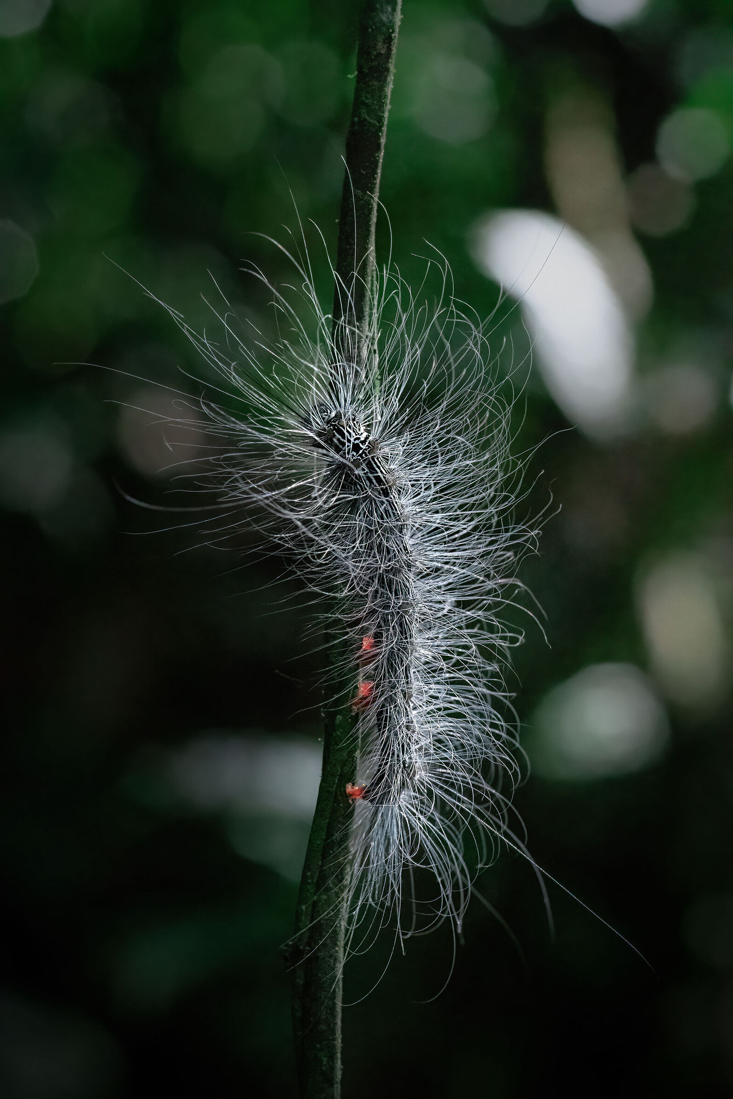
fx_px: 3237
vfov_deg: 19.3
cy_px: 546
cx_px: 365
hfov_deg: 12.9
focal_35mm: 106
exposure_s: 1/640
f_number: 11
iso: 12800
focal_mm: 70
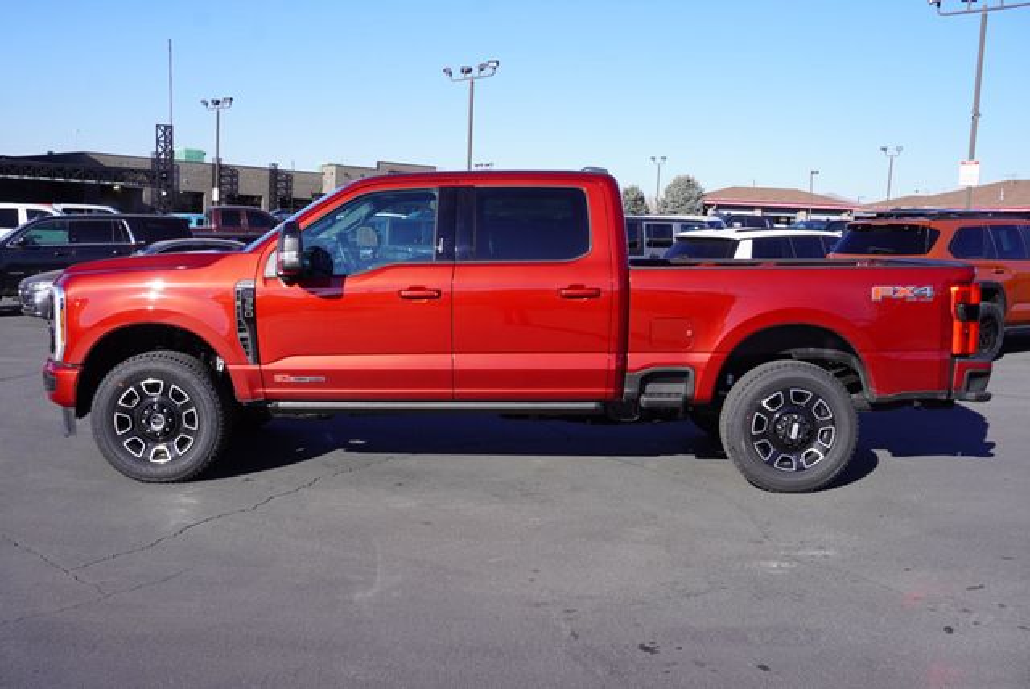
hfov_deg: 55.1
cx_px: 515
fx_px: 988
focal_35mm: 34
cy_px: 344
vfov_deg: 38.4
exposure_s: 1/125
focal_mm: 23
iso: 100
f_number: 9
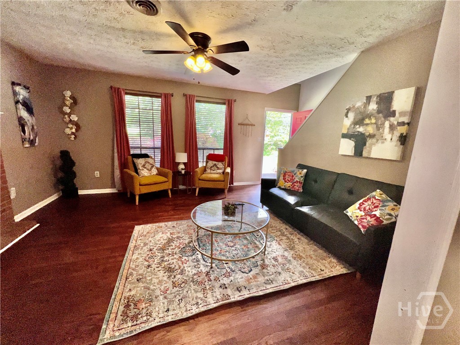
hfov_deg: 106.2
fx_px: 173
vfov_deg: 89.9
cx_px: 230
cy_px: 172
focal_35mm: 13
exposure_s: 1/122
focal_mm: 1.57
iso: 25
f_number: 1.8
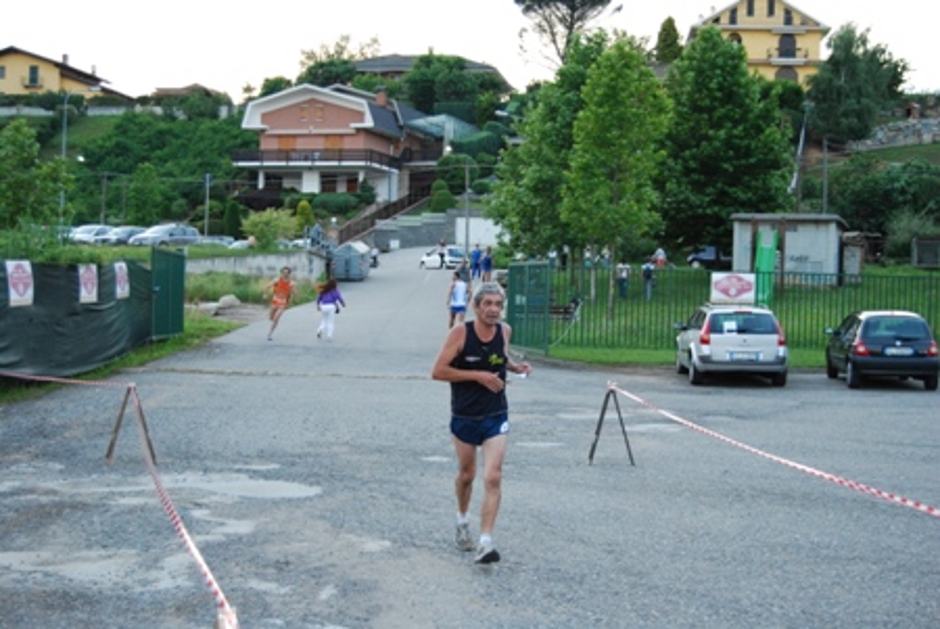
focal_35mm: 52
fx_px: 1372
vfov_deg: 25.8
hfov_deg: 37.8
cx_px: 470
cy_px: 314
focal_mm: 35
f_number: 4.8
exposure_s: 1/100
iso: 800
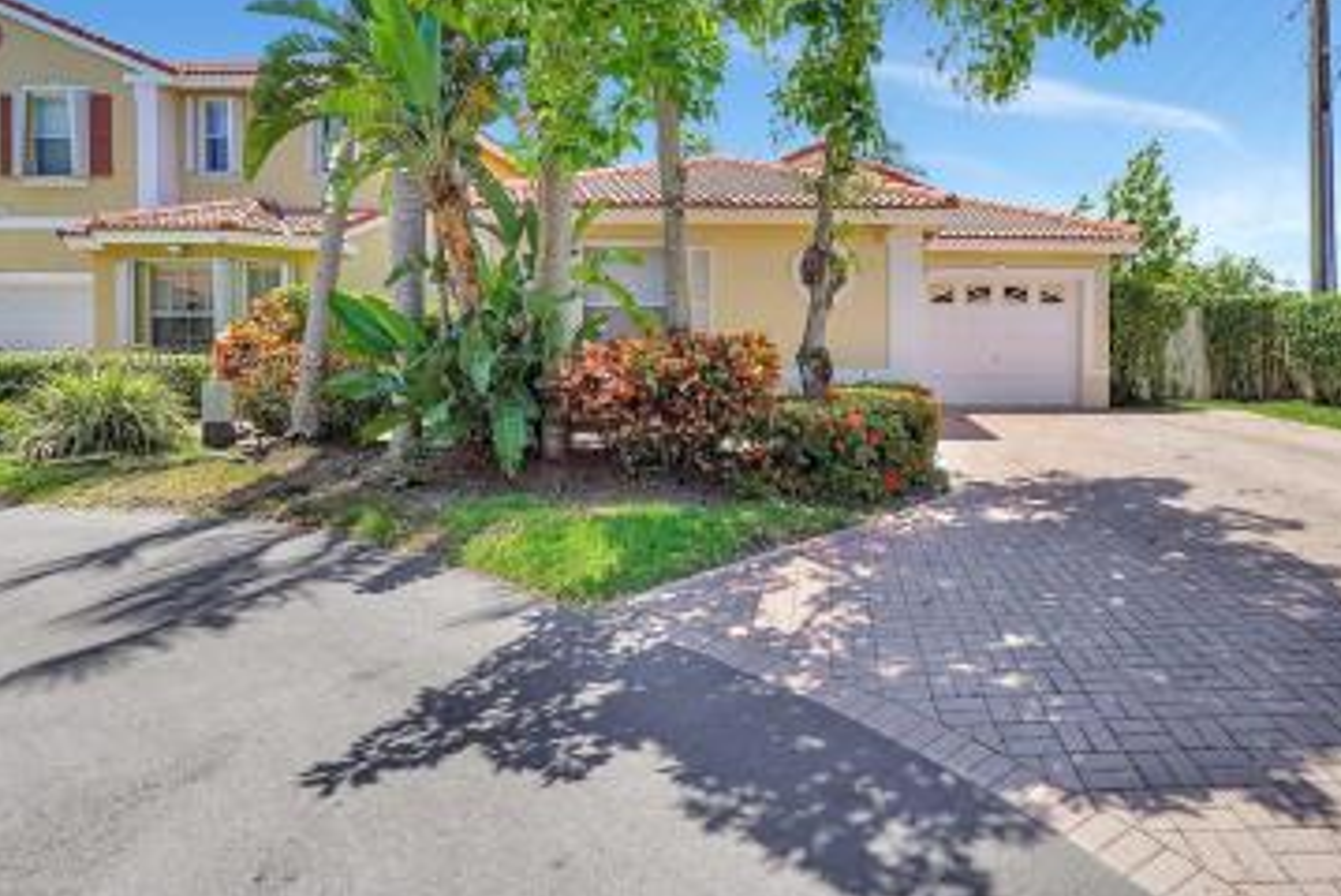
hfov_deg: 80.8
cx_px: 827
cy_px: 362
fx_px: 769
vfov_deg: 60.0
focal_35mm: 21
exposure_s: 1/640
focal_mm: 16.5
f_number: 13
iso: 640
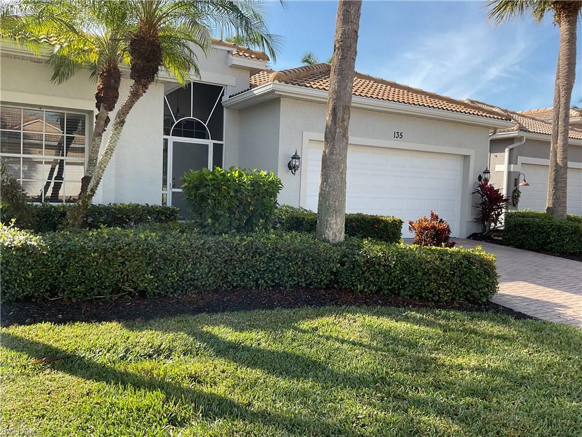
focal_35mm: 29
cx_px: 291
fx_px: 488
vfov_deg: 48.2
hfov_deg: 61.7
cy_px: 218
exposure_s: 1/691
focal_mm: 3
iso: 16
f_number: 1.8
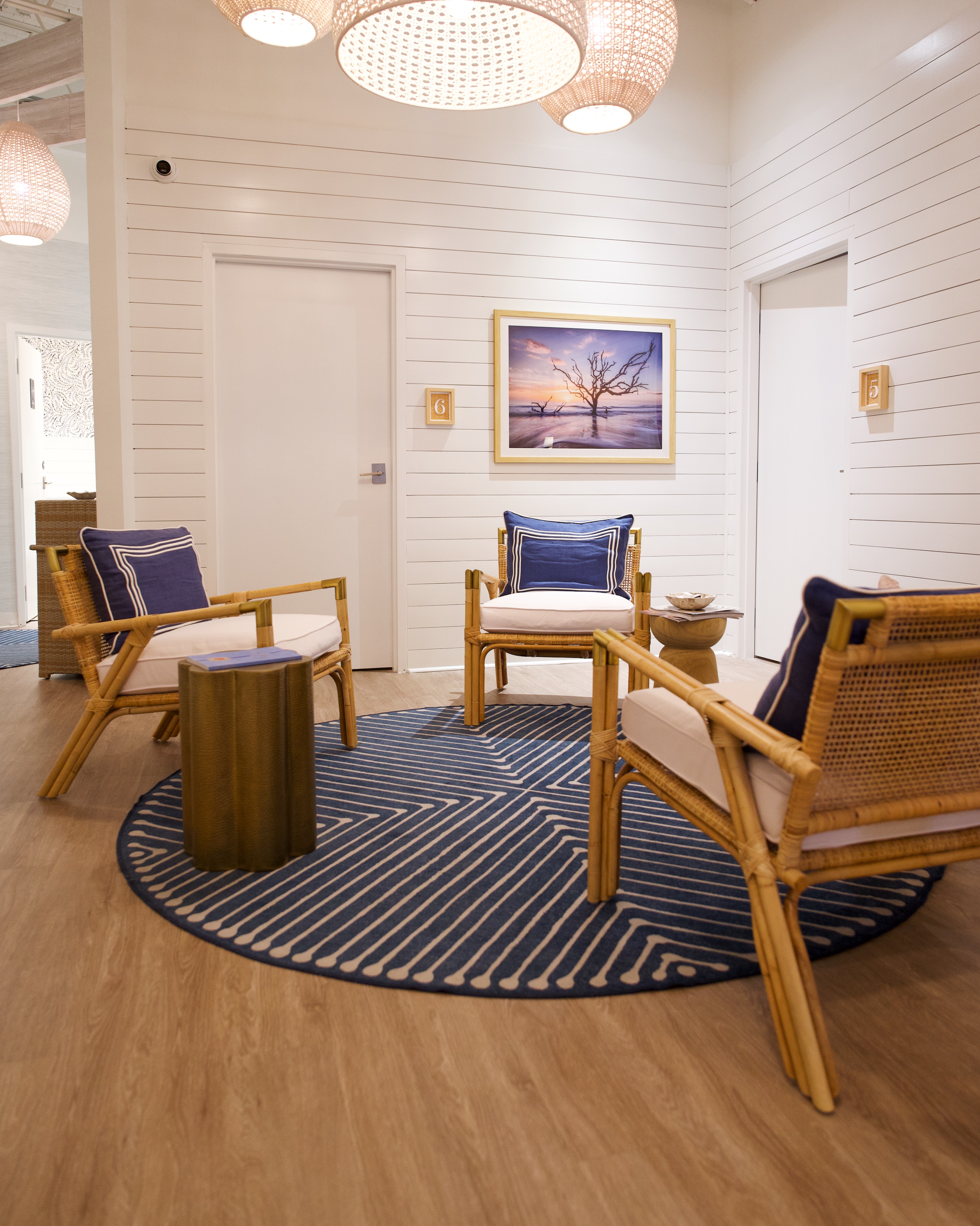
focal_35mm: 26
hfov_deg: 54.9
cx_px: 489
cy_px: 542
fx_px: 943
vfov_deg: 65.8
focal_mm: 23
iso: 800
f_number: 2.8
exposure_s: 1/100
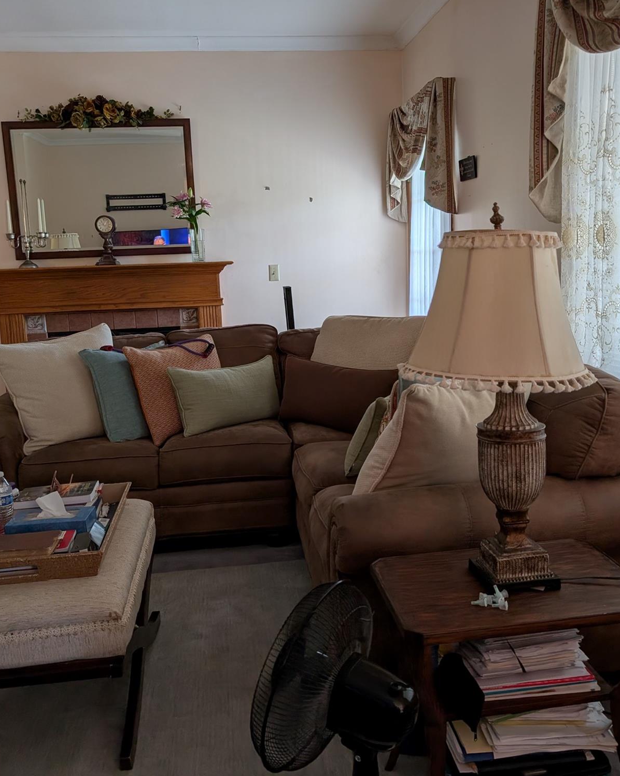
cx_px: 322
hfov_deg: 45.8
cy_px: 380
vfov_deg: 55.7
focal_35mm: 32
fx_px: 734
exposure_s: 1/79.8
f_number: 1.68
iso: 22
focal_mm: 6.9
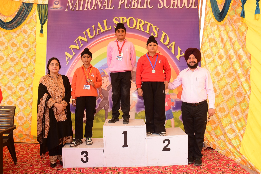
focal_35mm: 27
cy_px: 87
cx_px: 130
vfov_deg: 47.9
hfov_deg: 67.4
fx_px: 196
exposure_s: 1/125
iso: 200
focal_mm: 18
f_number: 8
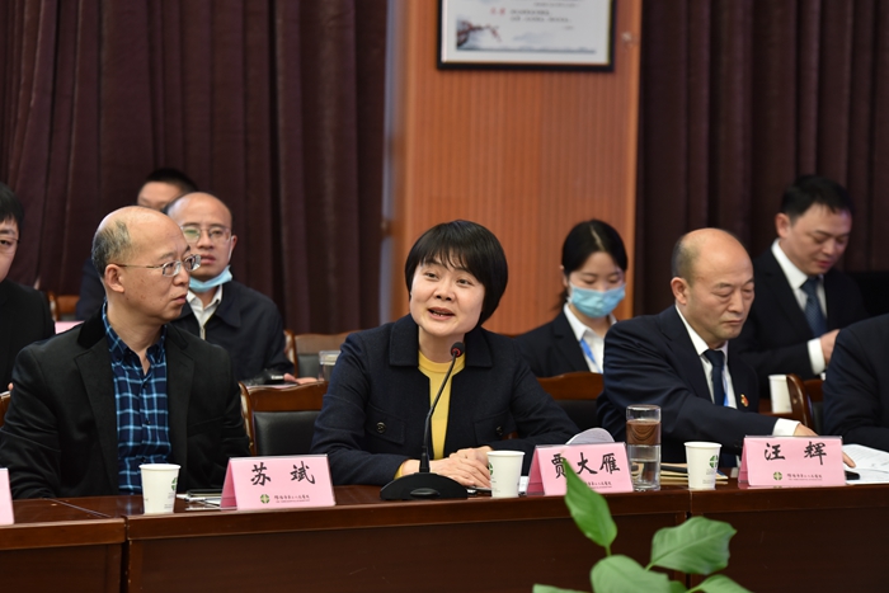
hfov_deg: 14.7
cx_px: 444
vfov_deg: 9.8
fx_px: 3458
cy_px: 296
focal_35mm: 140
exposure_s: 1/100
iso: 800
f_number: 4
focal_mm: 140
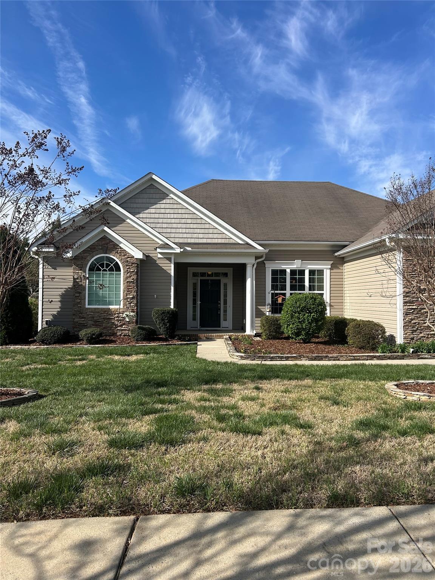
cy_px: 290
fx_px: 436
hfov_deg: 53.1
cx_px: 218
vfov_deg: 67.3
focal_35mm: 26
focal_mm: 5.7
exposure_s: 1/3704
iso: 50
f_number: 1.5
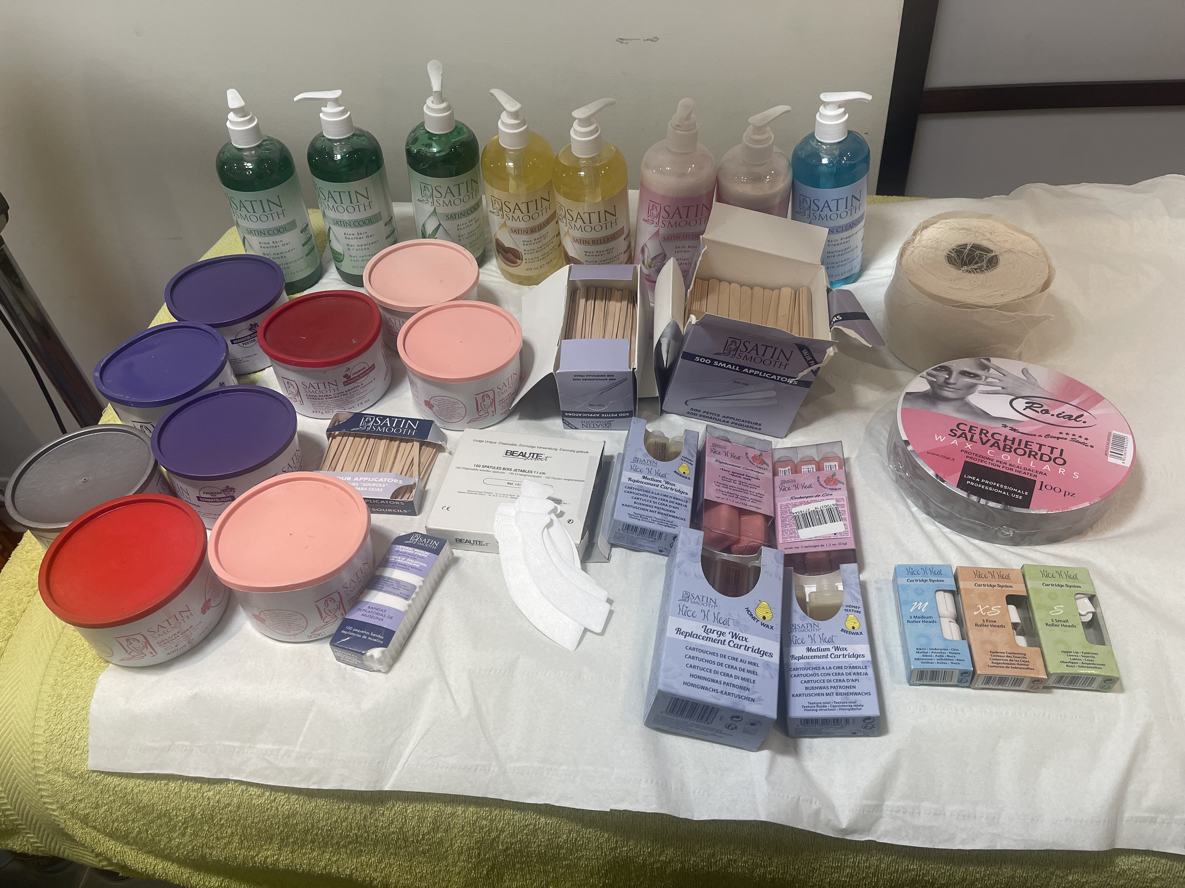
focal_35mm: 25
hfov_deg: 69.4
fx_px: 856
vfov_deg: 54.9
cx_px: 592
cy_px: 444
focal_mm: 5.1
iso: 80
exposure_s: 1/100
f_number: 1.6
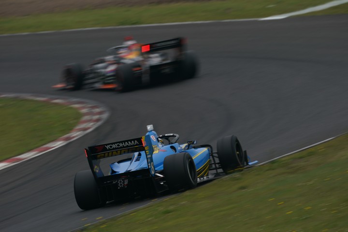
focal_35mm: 600
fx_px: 5800
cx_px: 174
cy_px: 116
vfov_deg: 2.3
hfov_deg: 3.4
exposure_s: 1/125
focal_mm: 600
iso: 160
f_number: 13
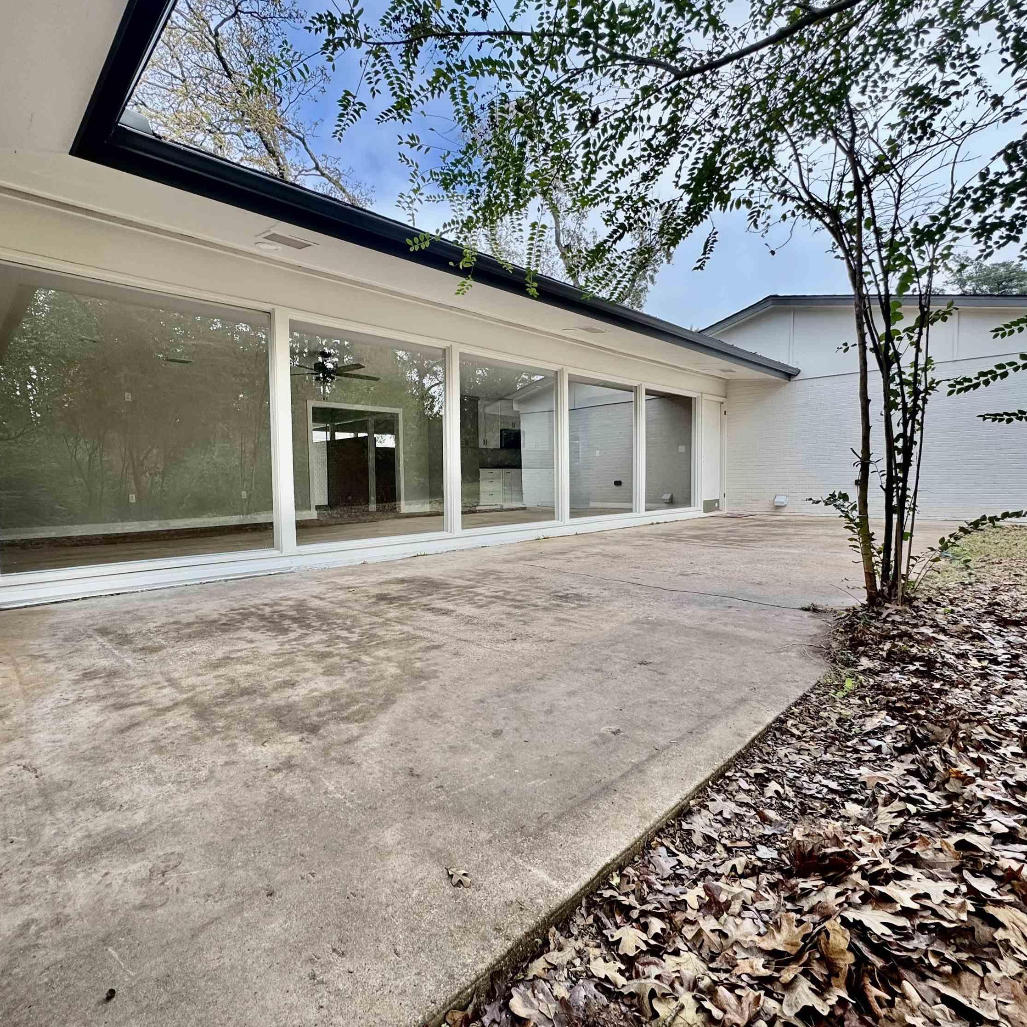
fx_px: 571
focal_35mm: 17
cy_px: 507
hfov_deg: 83.8
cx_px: 471
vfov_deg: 84.0
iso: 40
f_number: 2.2
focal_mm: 2.22
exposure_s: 1/247
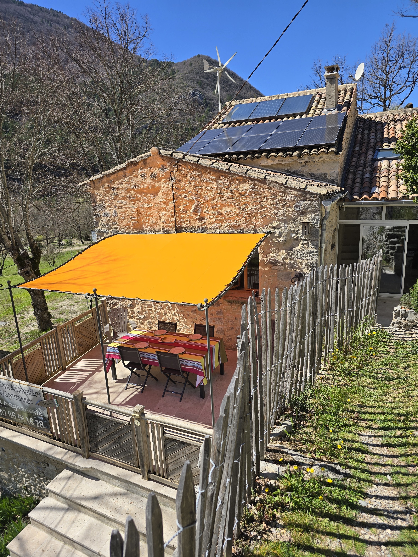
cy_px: 278
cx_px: 209
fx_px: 370
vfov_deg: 73.9
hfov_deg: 58.9
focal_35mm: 23
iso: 12
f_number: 1.7
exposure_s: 1/950
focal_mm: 6.3
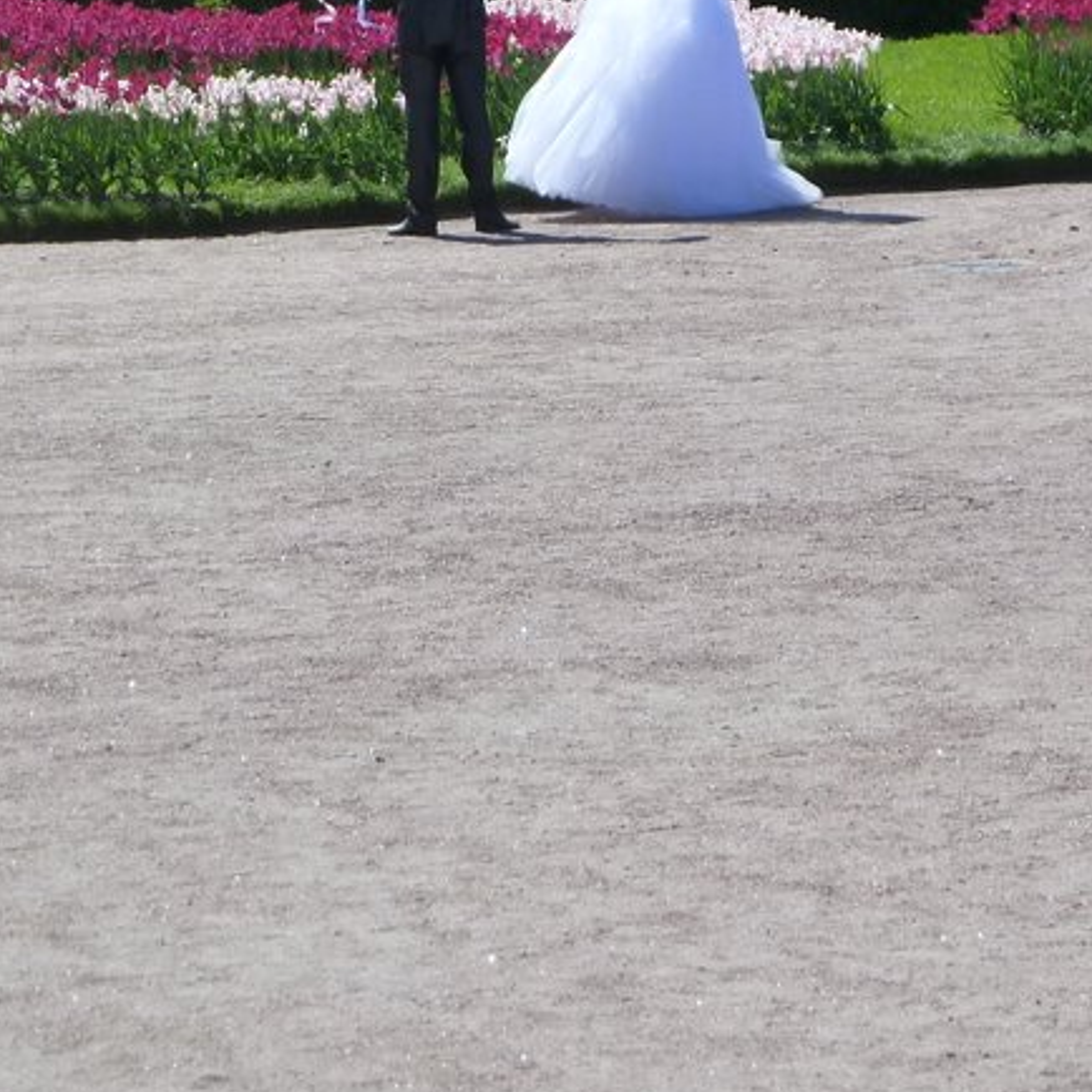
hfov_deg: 8.1
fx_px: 7745
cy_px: 242
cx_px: 697
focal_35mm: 217
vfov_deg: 8.1
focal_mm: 17
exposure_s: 1/500
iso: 125
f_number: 4.3
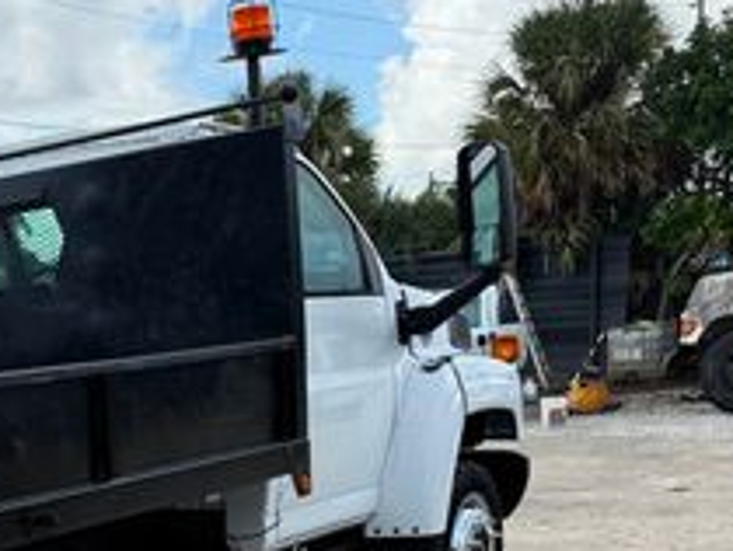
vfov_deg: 18.9
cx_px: -108
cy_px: 697
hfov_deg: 24.5
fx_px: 1548
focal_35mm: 73
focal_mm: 6.76
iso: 100
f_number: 1.78
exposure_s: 1/2445
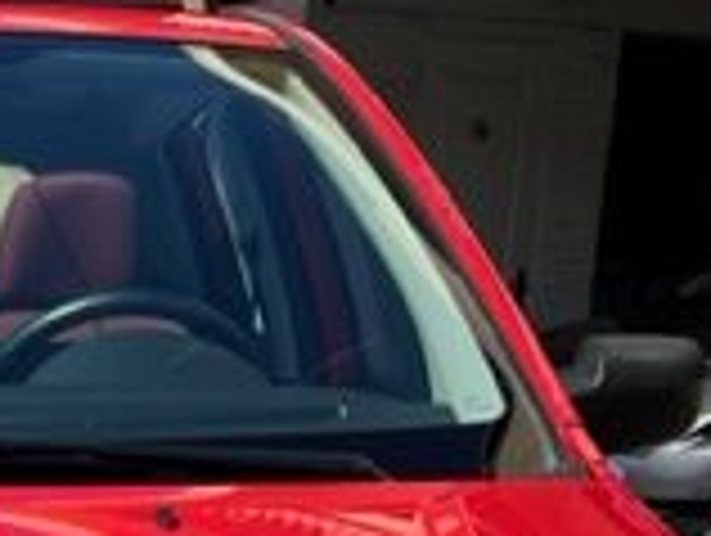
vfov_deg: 13.0
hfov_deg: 17.6
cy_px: 928
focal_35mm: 105
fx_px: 2160
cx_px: -202
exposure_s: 1/2915
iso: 50
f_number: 1.5
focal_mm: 5.7
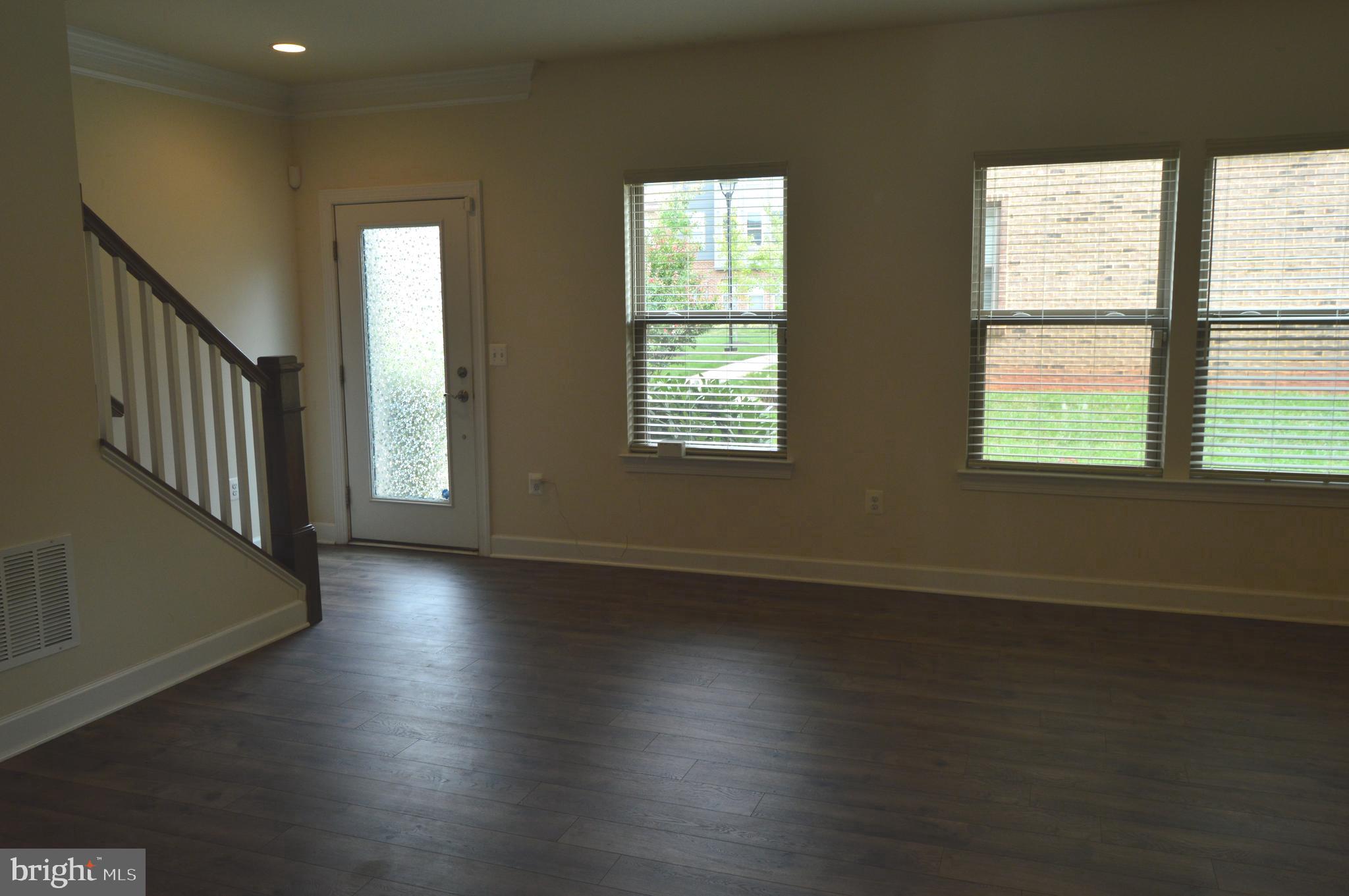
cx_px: 674
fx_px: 1011
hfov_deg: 67.4
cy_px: 448
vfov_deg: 47.8
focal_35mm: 27
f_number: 8
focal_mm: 18
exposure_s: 1/80
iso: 400
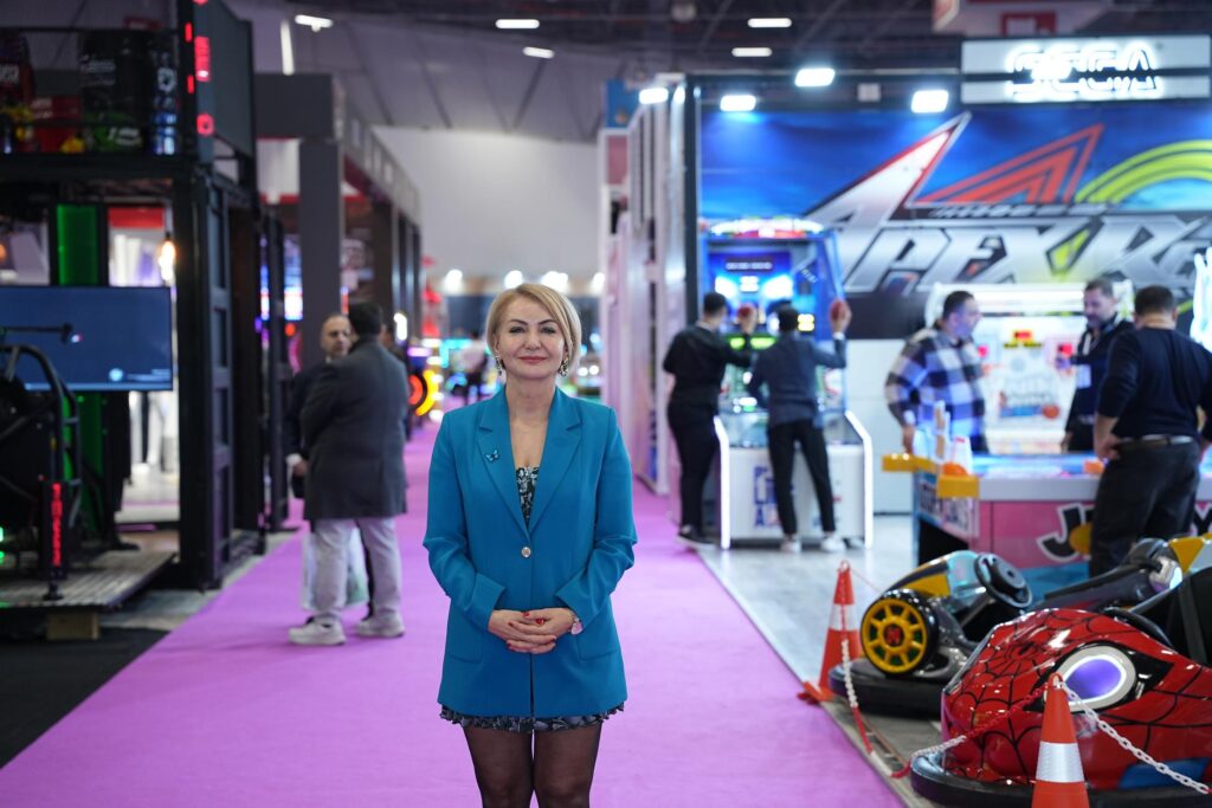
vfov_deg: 19.5
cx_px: 606
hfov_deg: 28.8
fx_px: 2357
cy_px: 404
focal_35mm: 70
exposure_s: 1/160
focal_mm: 70
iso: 1000
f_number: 3.2
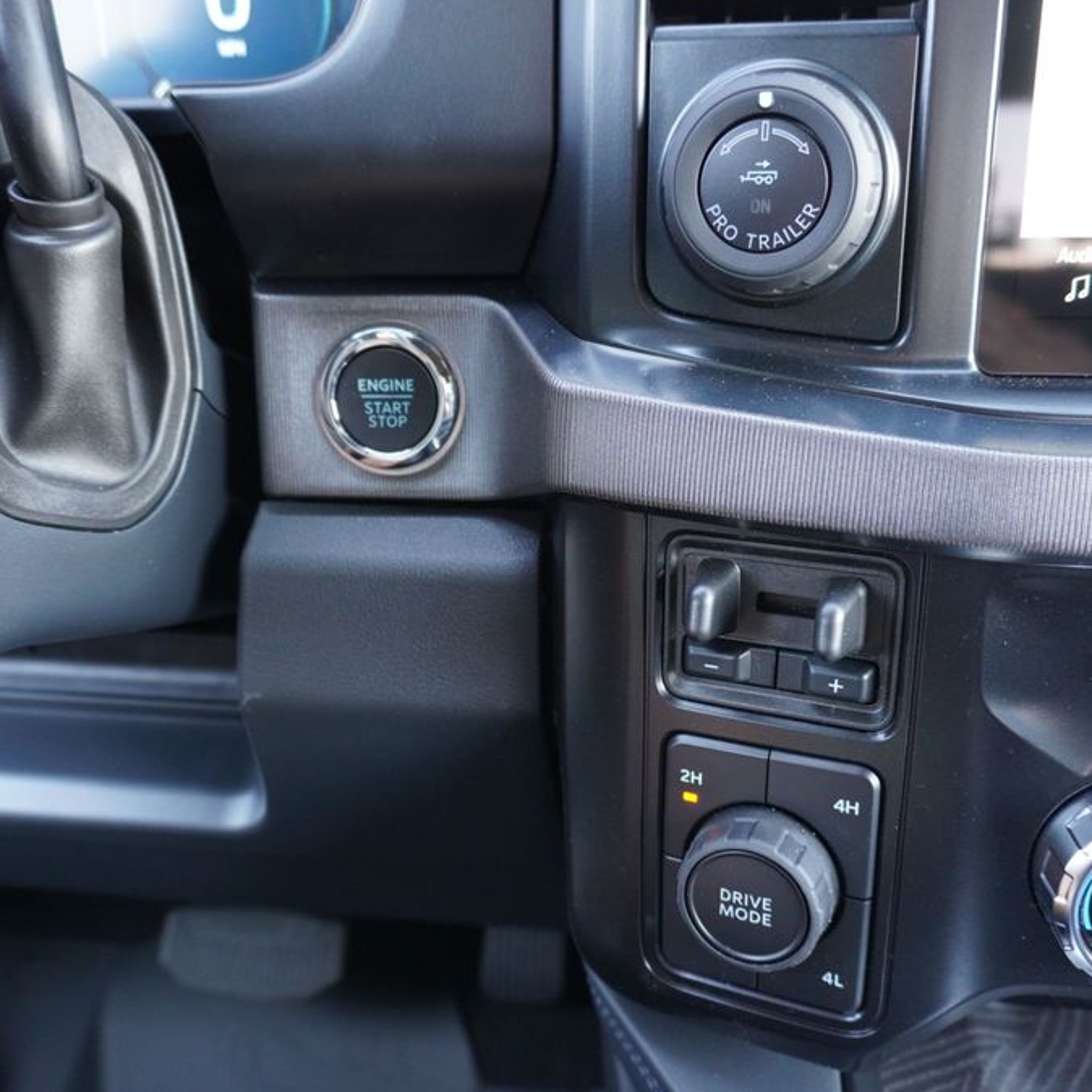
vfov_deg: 52.5
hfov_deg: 52.5
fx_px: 1106
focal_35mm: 31
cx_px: 556
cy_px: 543
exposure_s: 1/60
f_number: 3.5
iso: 1000
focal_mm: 16
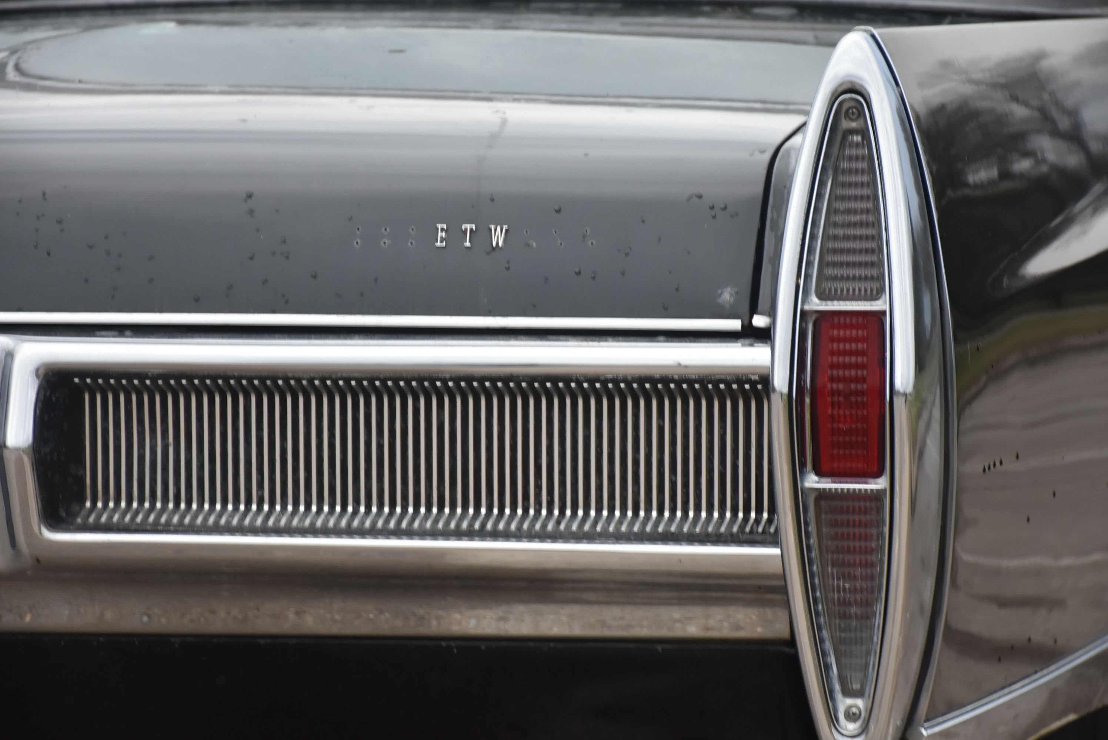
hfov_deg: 15.2
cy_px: 370
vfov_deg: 10.2
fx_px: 4158
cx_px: 554
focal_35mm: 135
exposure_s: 1/125
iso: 800
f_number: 5.6
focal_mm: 90
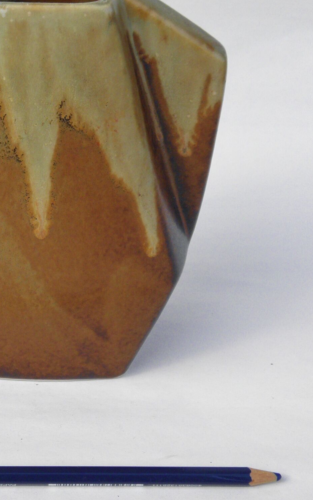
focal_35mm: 98
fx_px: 1337
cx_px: 34
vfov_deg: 21.1
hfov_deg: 13.2
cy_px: 147
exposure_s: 1/250
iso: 100
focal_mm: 9.7
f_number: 4.1
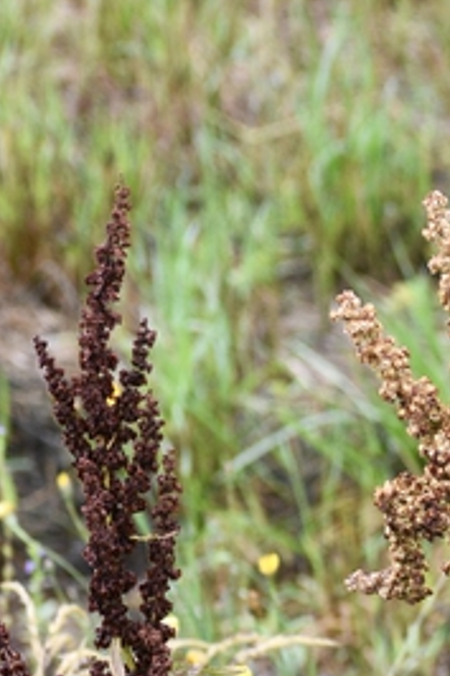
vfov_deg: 5.0
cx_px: 706
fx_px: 7603
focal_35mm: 405
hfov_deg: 3.4
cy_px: 1090
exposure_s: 1/500
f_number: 5.6
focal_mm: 70
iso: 400
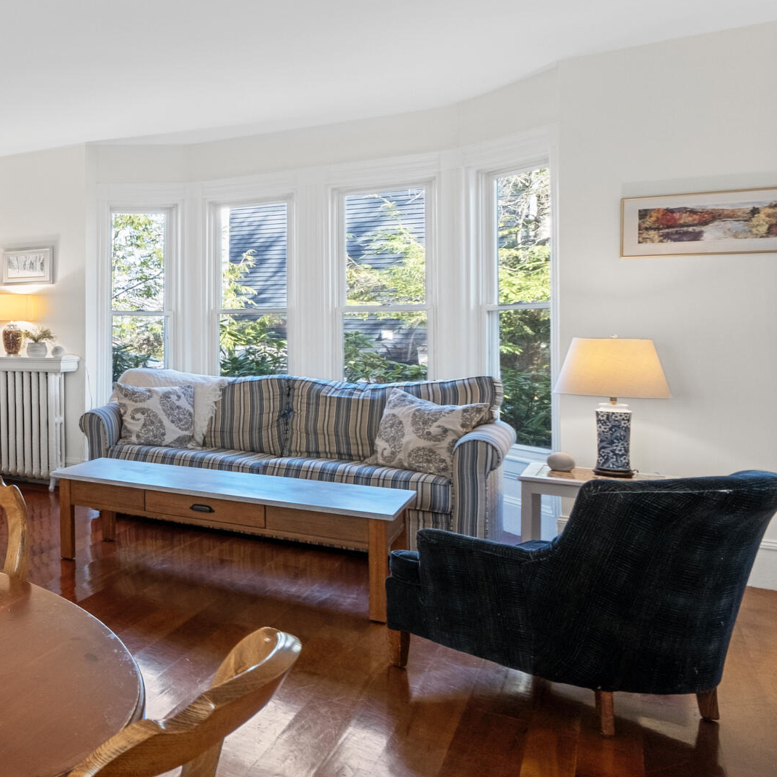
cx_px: -273
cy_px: 346
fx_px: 787
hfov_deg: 34.0
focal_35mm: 31
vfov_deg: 52.4
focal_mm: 8.6
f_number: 8
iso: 500
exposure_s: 1/6
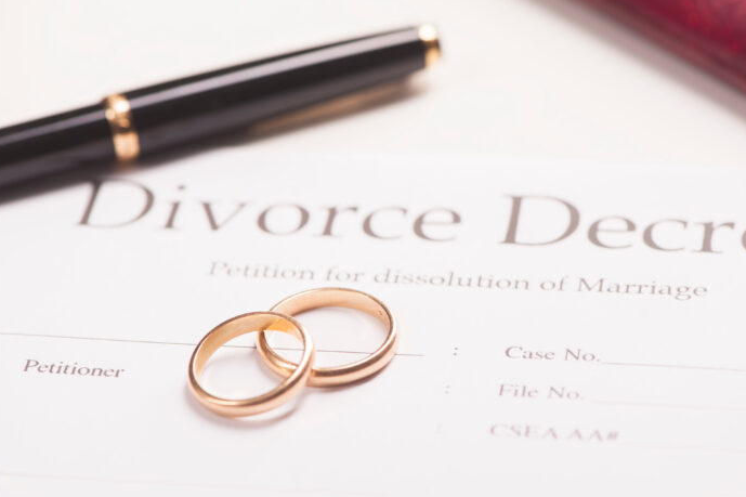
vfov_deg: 11.7
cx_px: 374
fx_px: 2424
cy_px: 247
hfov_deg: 17.5
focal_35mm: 117
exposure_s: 1/125
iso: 200
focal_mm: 105
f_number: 7.1
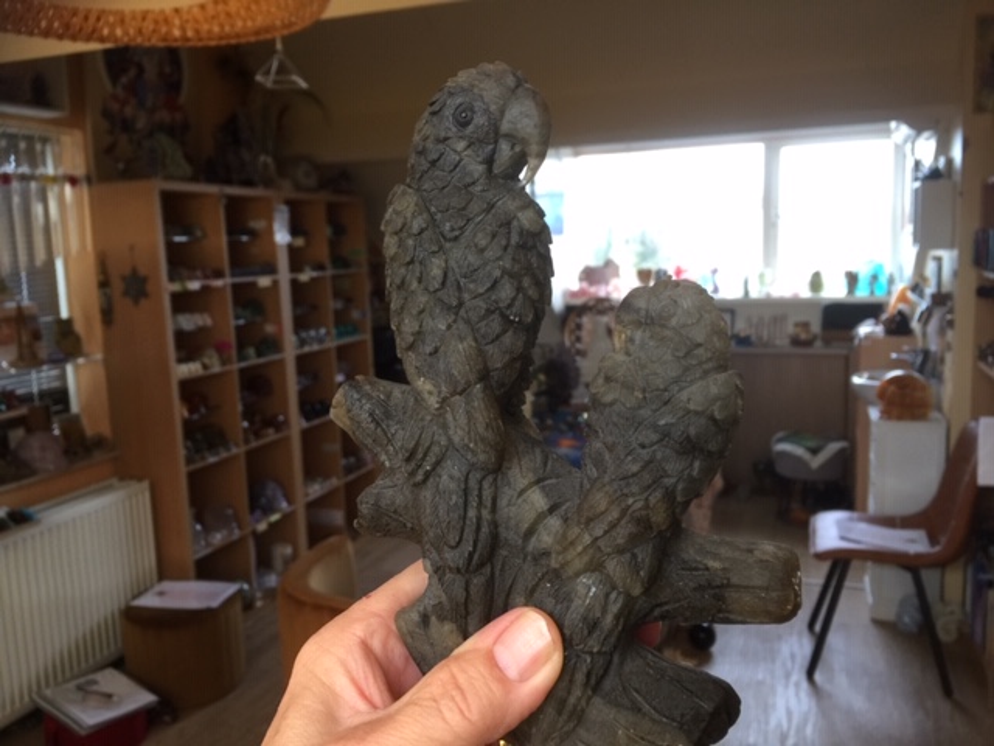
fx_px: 833
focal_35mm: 29
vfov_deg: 48.2
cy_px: 373
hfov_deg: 61.7
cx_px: 497
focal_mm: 4.15
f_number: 2.2
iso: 40
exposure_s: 1/17
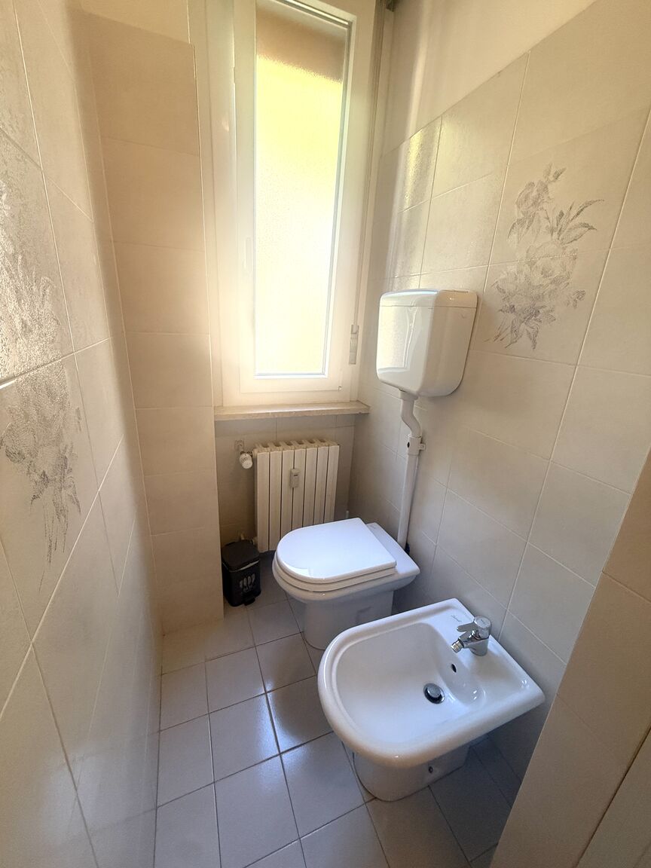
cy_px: 434
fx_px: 351
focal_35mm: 14
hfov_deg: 85.7
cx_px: 326
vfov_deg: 102.1
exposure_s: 1/100
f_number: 2.2
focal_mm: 2.22
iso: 200
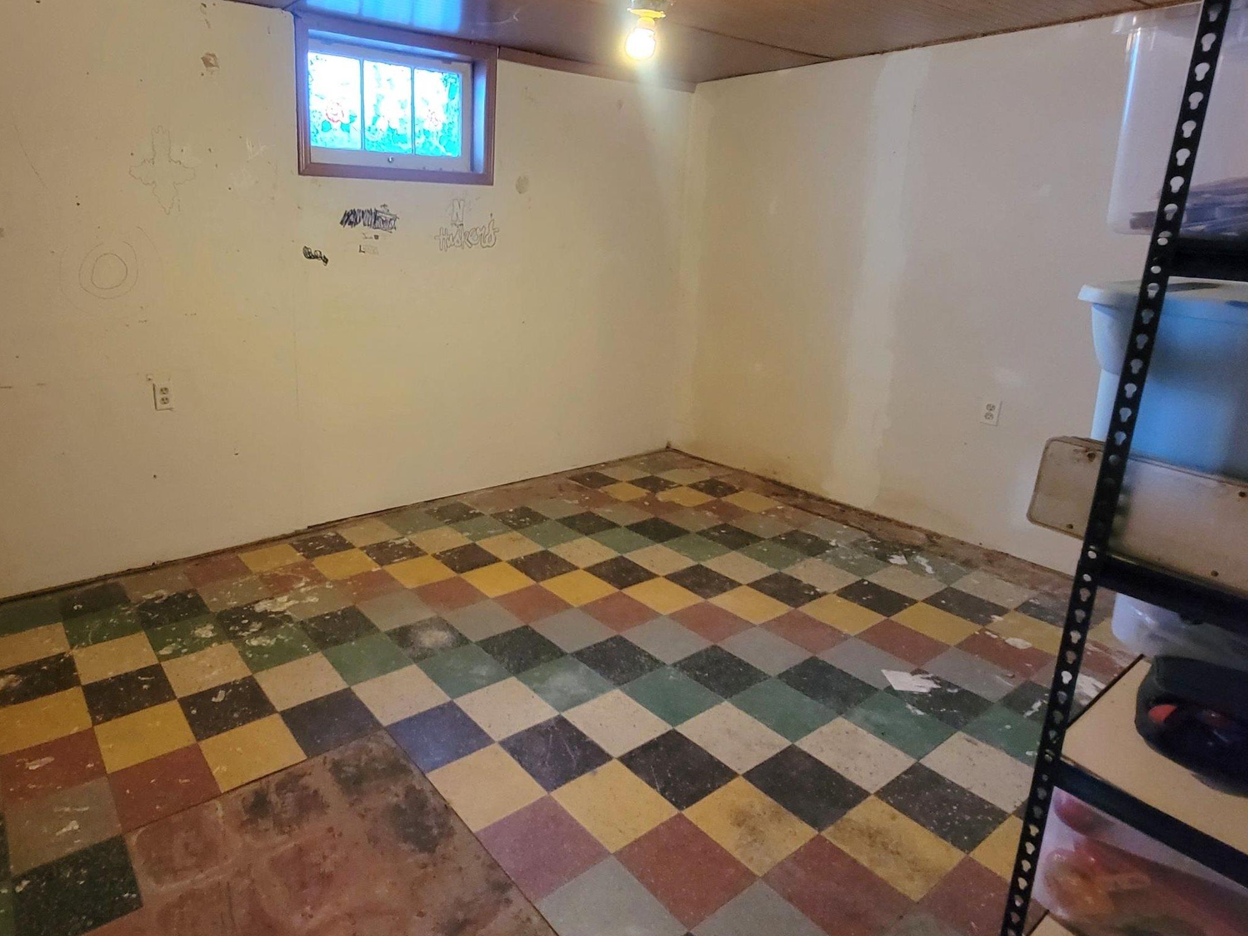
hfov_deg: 80.5
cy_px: 387
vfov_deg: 65.5
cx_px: 482
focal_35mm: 20
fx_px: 721
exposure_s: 1/24
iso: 800
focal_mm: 2.2
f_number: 2.2
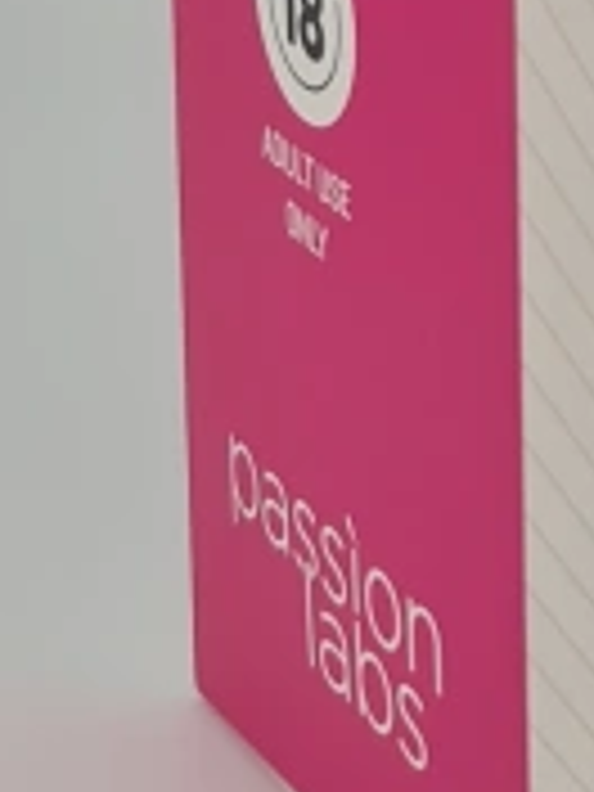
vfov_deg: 10.8
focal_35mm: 170
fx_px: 3890
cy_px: -716
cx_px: 828
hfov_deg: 8.6
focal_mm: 7
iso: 50
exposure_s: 1/351
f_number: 1.8
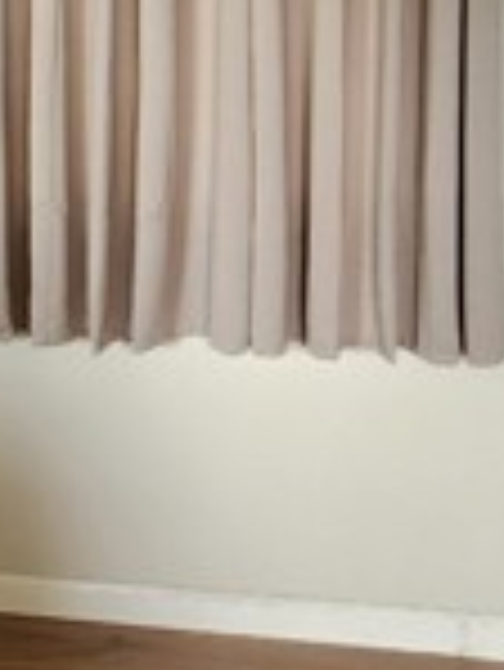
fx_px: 1919
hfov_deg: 14.5
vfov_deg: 19.8
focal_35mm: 99
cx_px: -112
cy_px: 274
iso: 320
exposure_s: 1/120
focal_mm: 5.4
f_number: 1.8
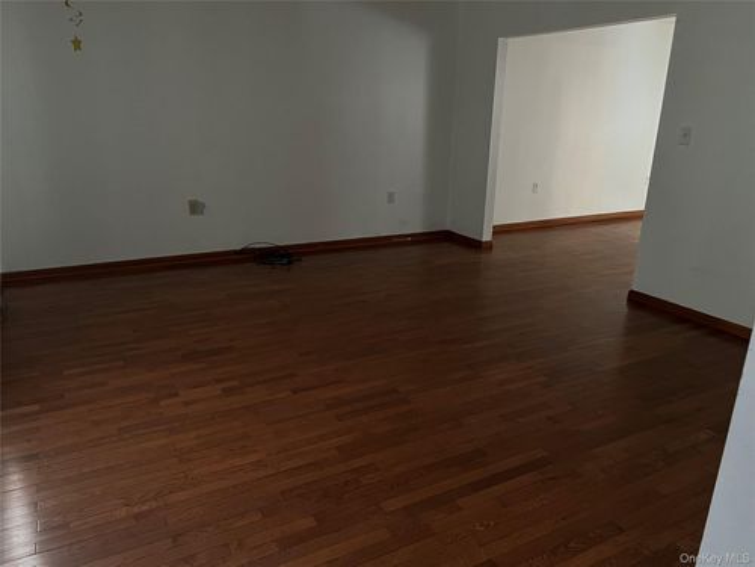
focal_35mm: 26
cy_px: 284
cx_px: 378
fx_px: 567
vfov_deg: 53.1
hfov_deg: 67.3
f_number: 1.5
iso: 640
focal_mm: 5.7
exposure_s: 1/40
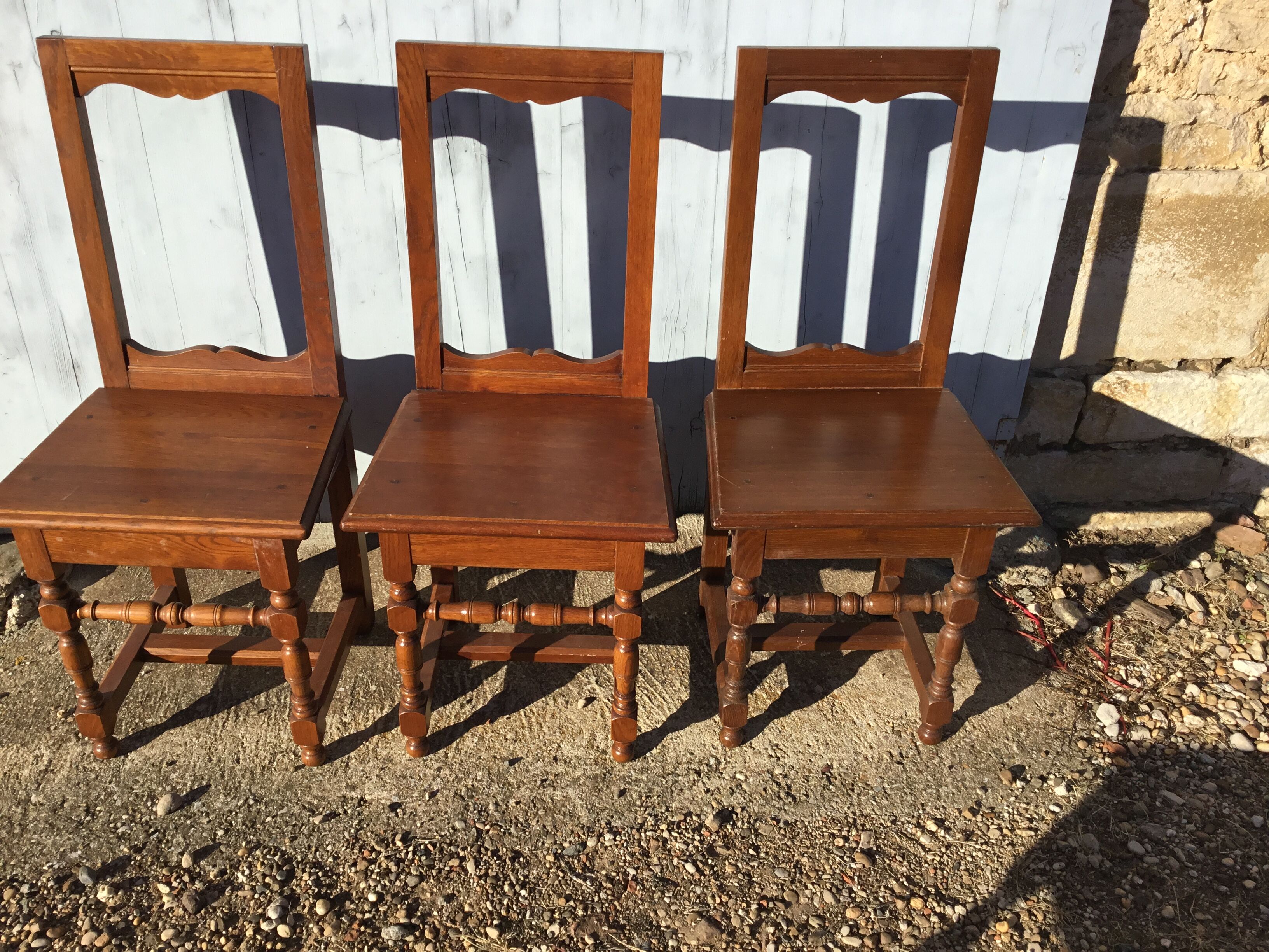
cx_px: 634
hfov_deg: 58.4
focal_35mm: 31
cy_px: 476
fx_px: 1136
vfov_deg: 45.4
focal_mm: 3.3
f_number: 2.4
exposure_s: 1/1508
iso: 25
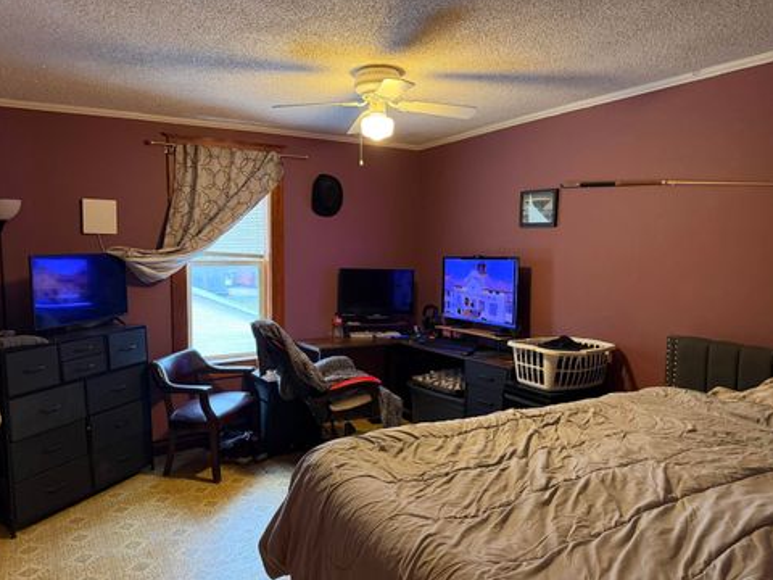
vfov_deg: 54.9
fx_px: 558
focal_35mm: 25
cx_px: 374
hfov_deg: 69.4
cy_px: 292
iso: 800
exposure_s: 1/40
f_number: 1.78
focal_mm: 6.76
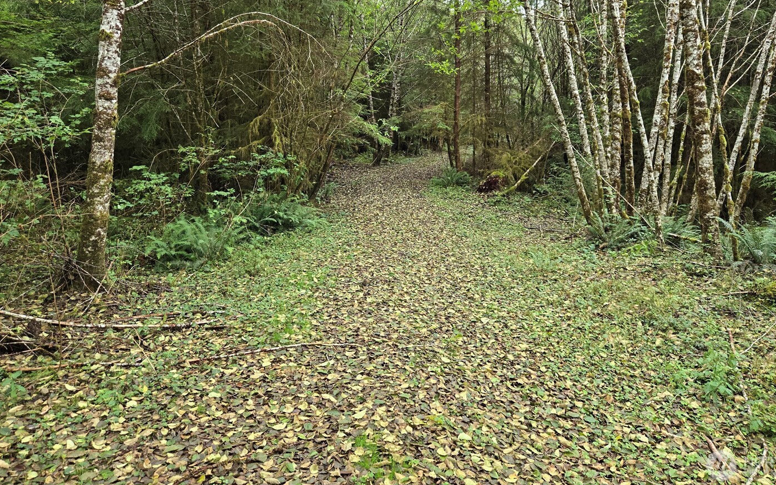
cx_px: 405
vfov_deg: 43.8
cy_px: 154
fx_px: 592
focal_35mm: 28
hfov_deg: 66.4
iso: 200
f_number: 1.8
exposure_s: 1/120
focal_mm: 5.4
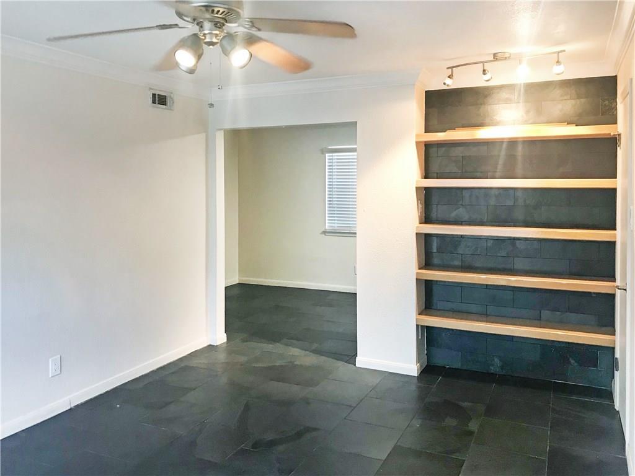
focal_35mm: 28
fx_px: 514
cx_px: 318
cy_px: 238
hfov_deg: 63.4
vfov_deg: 49.7
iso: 40
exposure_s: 1/20
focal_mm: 3.99
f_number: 1.8
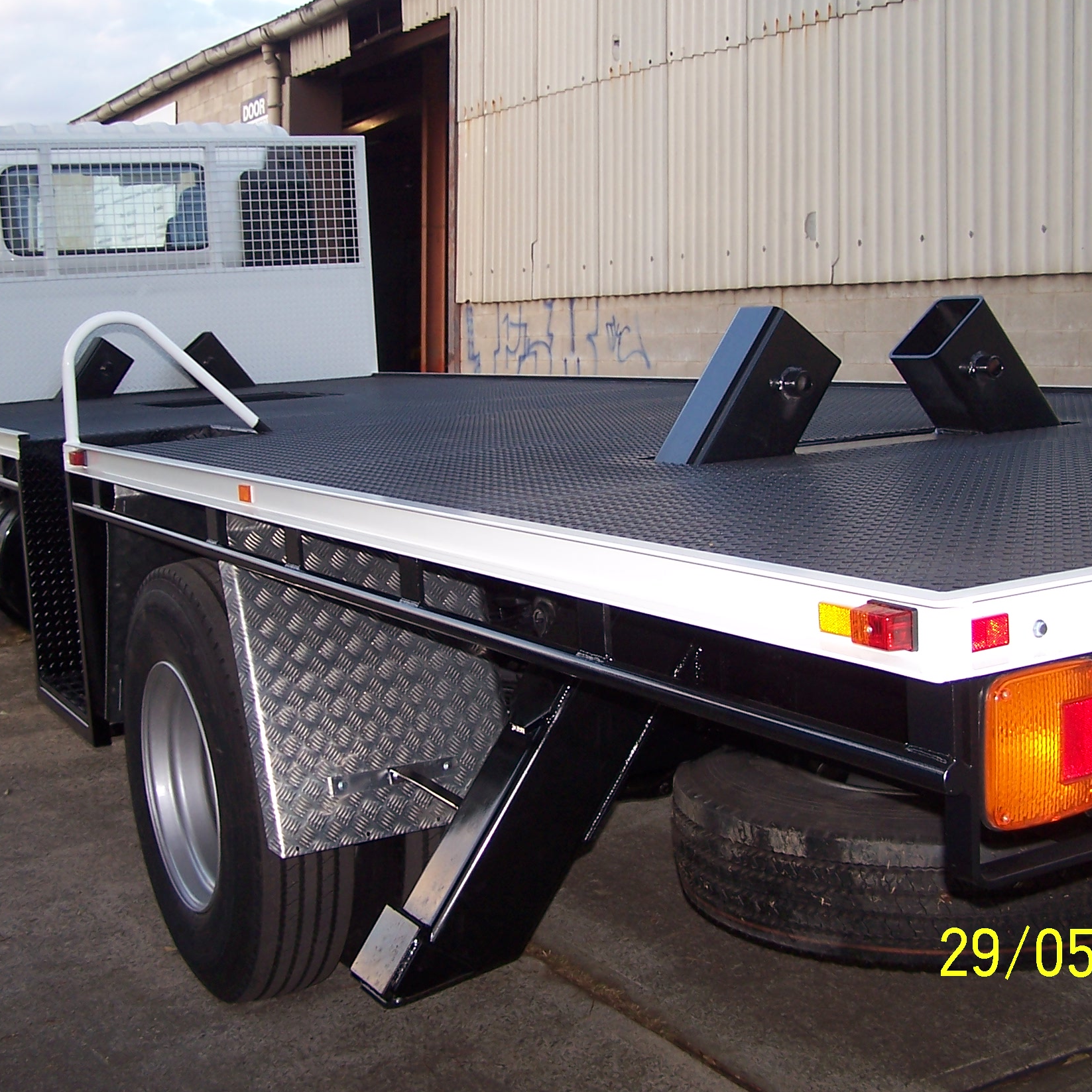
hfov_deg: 36.0
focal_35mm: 47
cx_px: 577
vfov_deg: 36.1
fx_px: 1677
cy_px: 522
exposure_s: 1/60
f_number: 2.8
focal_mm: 6.3
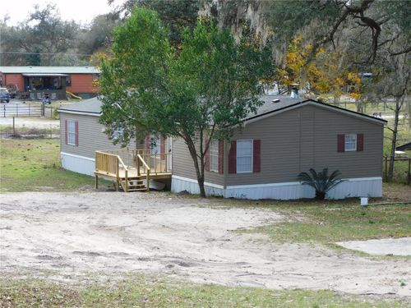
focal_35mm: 85
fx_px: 1009
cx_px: 206
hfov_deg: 23.0
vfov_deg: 17.4
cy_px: 154
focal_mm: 15.2
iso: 125
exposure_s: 1/125
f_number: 4.5
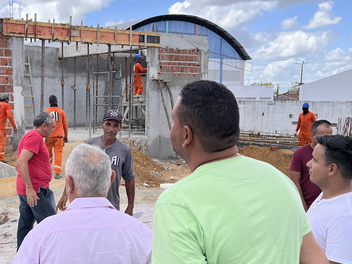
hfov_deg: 38.1
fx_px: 498
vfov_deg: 29.6
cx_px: 99
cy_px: 162
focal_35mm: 49
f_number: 1.5
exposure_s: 1/2457
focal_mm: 5.7
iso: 50
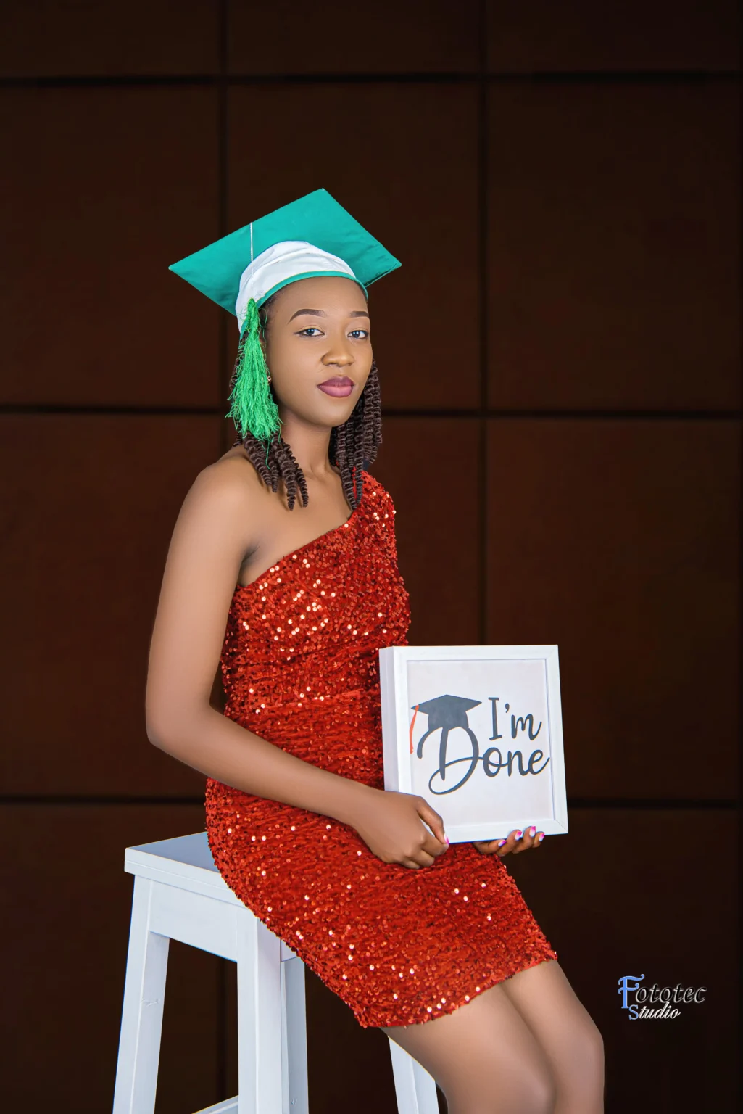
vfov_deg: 41.1
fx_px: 1485
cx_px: 372
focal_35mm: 48
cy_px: 557
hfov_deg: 28.1
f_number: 6.3
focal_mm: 48
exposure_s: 1/160
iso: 125
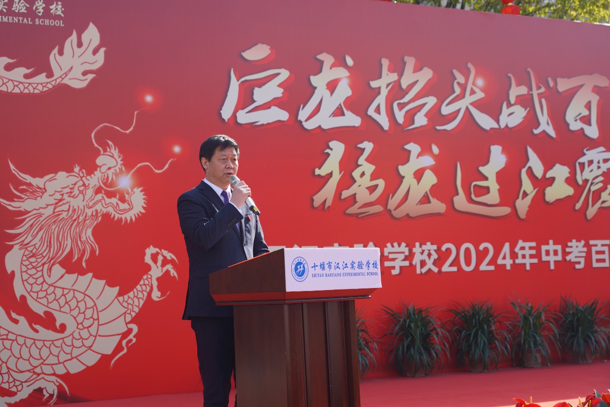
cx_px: 305
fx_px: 1000
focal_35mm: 59
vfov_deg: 23.0
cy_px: 204
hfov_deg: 33.9
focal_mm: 59
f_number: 4.5
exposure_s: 1/320
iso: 100
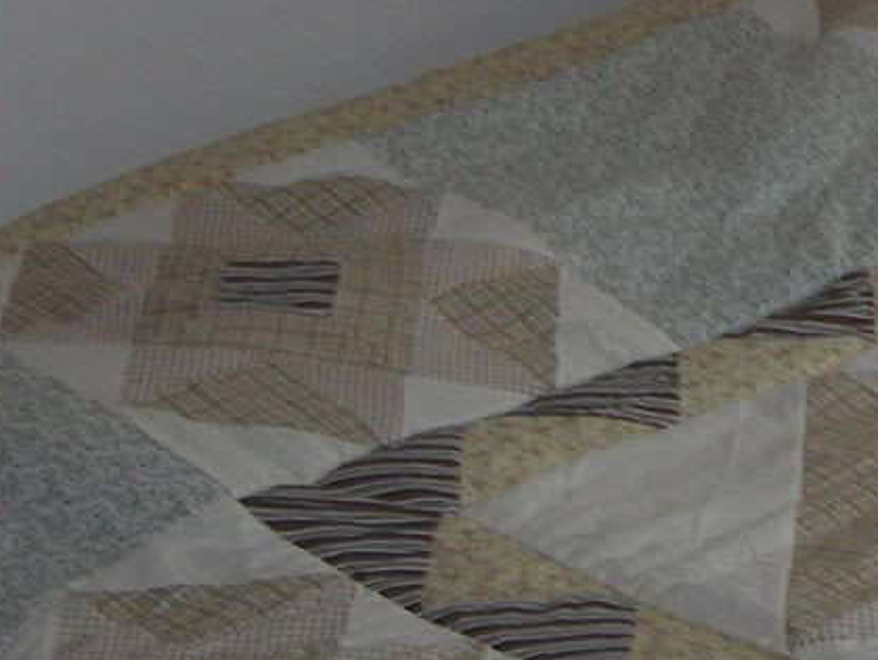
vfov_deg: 9.9
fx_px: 3782
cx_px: 1293
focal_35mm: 149
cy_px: 69
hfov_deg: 12.6
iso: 100
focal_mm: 8
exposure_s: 1/60
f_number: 2.8
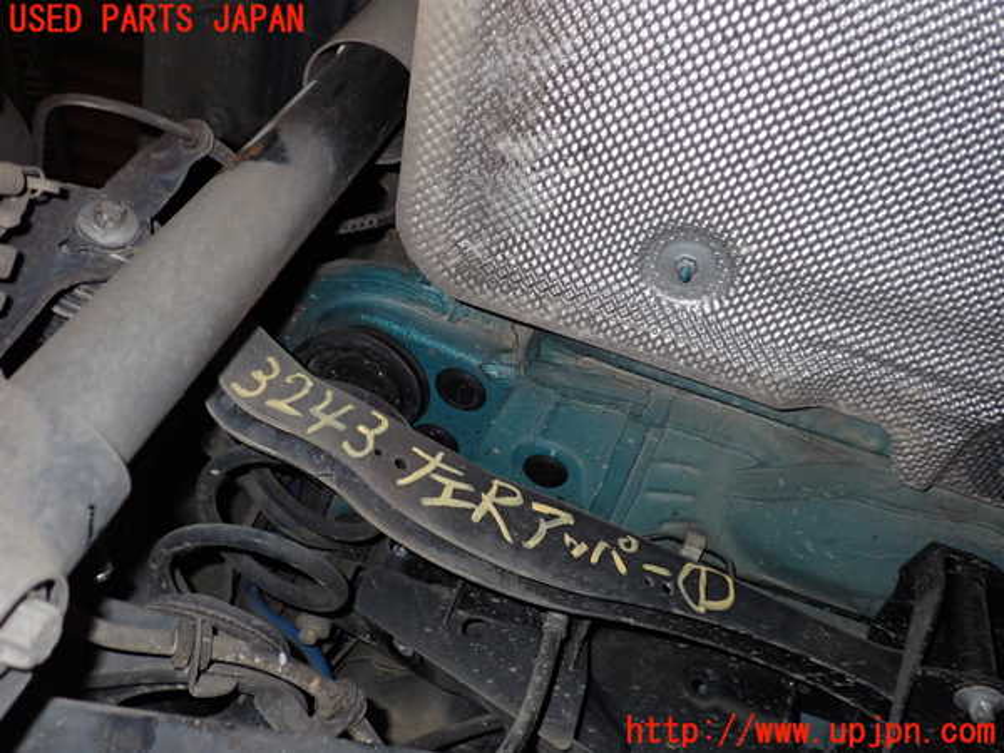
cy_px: 376
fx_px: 870
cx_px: 502
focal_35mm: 30
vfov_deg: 46.8
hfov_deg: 60.0
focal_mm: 5.4
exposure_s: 1/30
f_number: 6.3
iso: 250
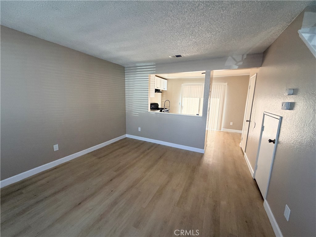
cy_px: 118
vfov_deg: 85.7
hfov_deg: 102.1
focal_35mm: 14
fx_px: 128
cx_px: 158
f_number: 2.2
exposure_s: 1/121
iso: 250
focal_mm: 2.22
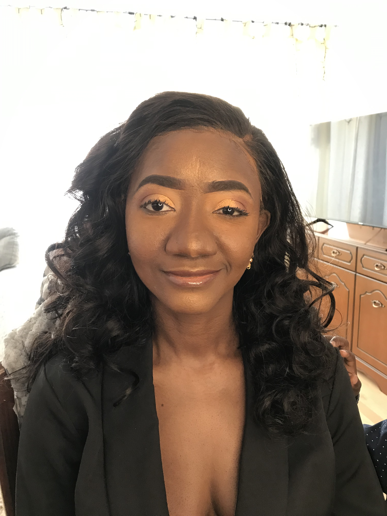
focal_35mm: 28
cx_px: 194
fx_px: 417
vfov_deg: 63.4
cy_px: 258
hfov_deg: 49.7
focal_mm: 3.99
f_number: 1.8
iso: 40
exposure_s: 1/25
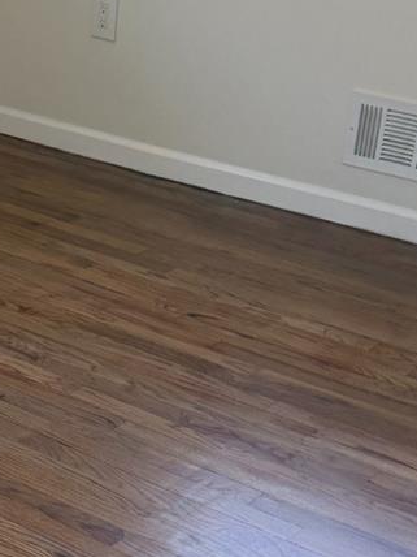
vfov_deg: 22.9
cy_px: 455
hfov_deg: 17.0
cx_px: -38
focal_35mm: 84
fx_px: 1349
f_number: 1.78
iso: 200
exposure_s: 1/120
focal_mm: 6.76
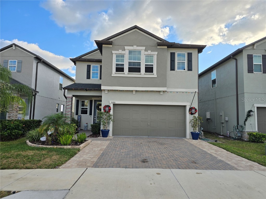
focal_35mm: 23
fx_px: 177
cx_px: 133
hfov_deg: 73.9
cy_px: 100
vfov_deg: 58.9
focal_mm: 6.3
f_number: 1.7
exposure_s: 1/440
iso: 12
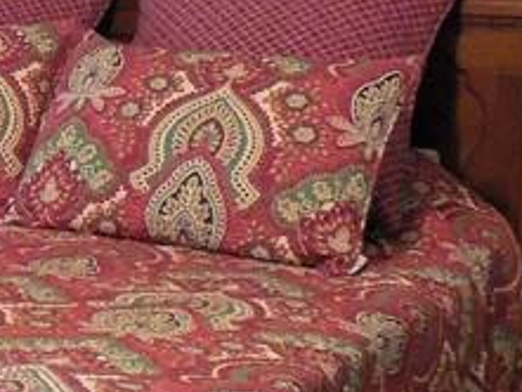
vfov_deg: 12.8
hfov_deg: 14.9
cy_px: 125
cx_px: -394
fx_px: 1750
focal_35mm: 116
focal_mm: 4.5
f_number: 3.3
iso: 400
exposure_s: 1/20
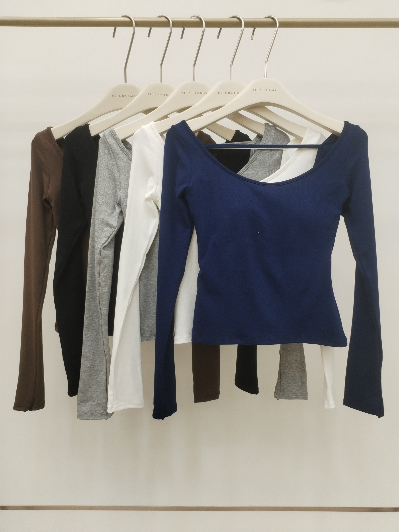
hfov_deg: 48.2
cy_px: 266
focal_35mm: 29
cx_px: 200
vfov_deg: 61.7
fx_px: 446
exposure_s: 1/100
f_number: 1.8
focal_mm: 4.75
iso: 263
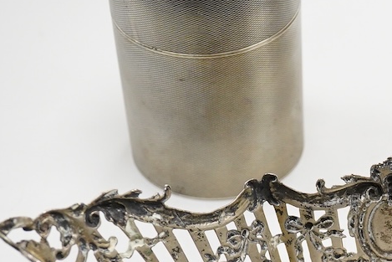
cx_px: 387
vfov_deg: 12.6
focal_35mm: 108
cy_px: 249
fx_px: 1176
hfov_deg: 18.5
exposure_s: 1/250
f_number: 7.1
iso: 2500
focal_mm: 30
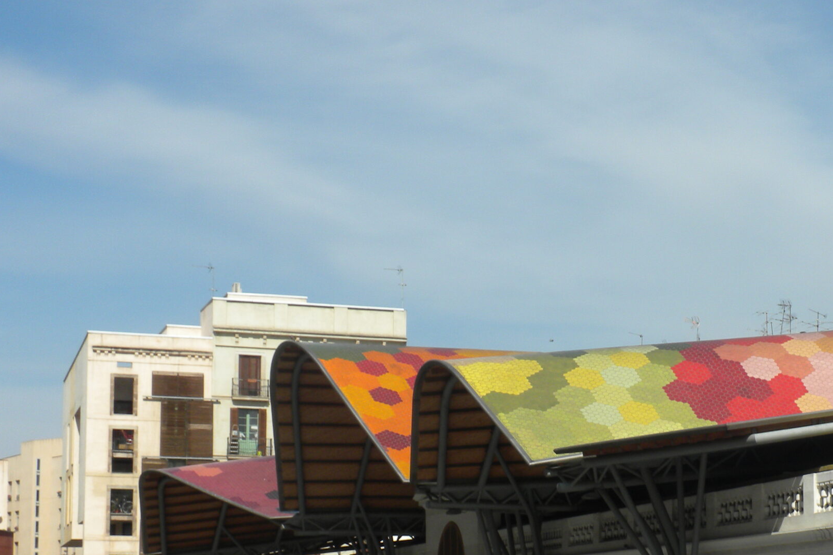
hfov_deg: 23.4
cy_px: 448
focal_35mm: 86
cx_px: 648
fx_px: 1990
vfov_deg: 15.8
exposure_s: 1/110
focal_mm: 9.1
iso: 64
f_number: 11
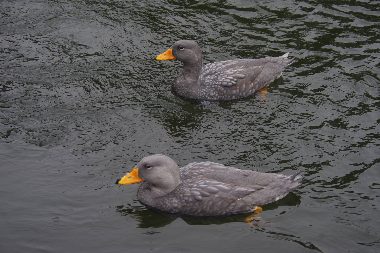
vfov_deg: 14.5
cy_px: 126
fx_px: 991
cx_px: 190
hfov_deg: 21.7
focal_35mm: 94
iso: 100
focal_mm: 62.5
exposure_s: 1/125
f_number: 5.6
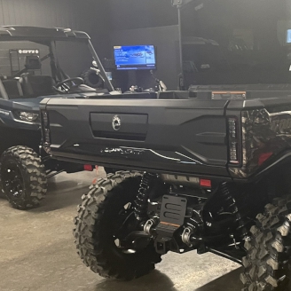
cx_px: 247
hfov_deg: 29.6
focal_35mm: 56
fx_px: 533
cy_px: 153
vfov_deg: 30.6
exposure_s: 1/60
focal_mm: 4.2
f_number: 1.6
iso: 320
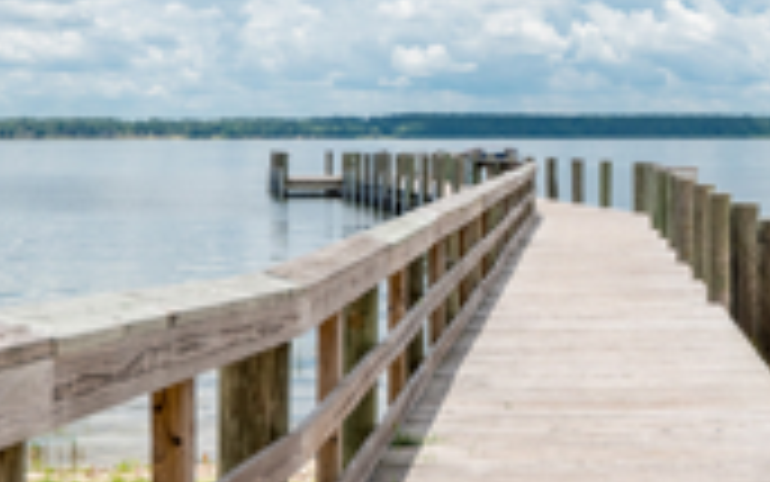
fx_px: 1973
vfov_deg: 13.8
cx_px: 574
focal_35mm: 94
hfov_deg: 21.9
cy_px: 90
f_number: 4
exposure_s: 1/3200
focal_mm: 35
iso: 125
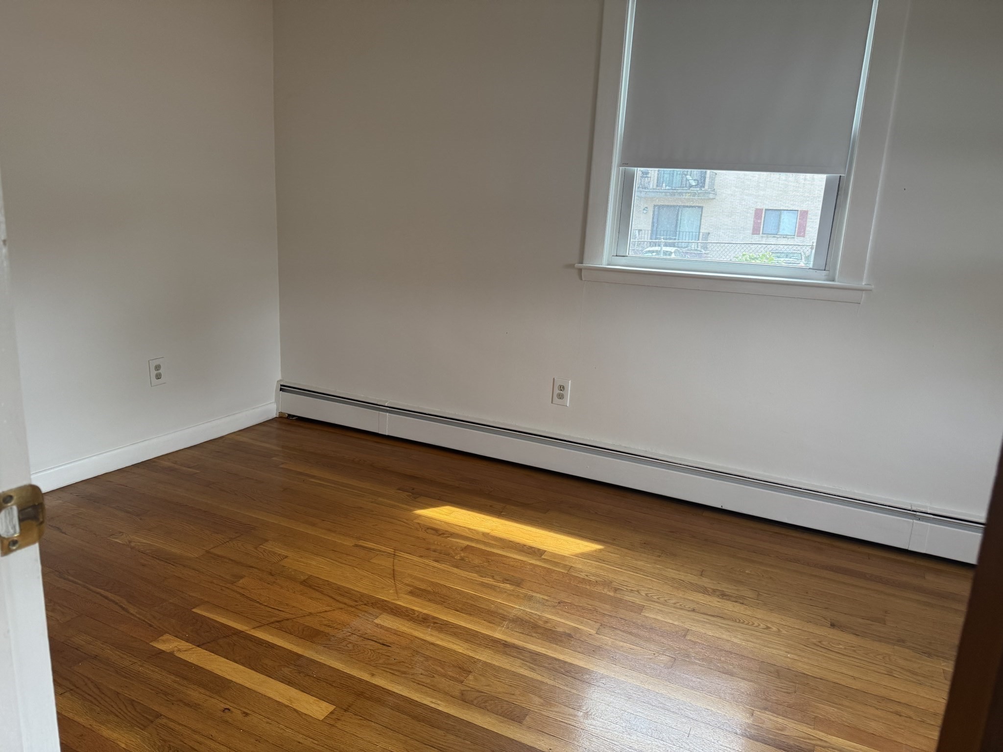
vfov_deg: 56.8
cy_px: 376
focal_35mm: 24
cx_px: 502
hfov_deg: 71.6
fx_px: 695
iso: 160
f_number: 1.78
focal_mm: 6.76
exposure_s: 1/120
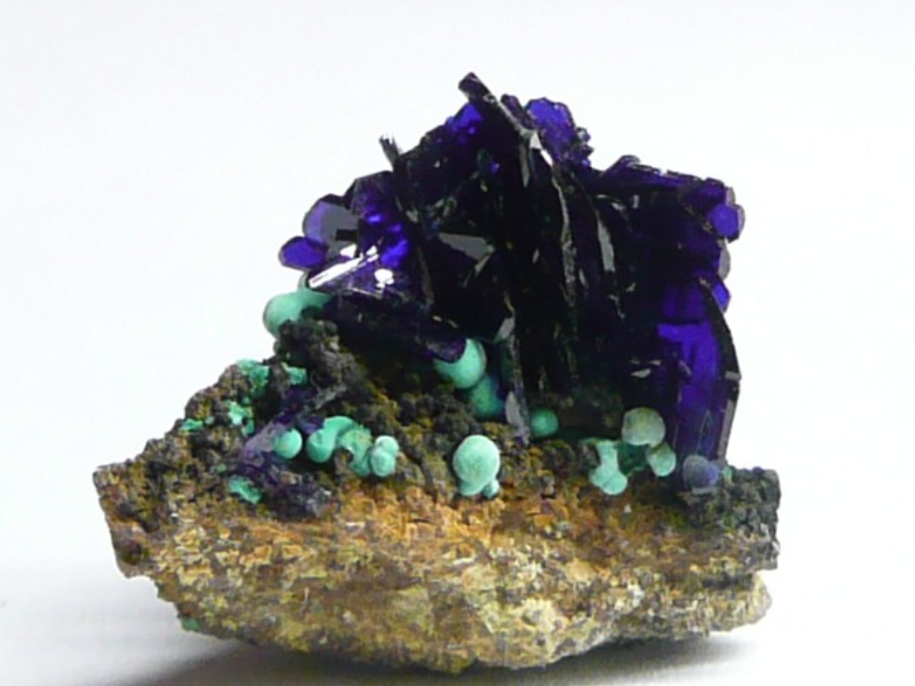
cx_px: 458
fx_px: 740
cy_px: 343
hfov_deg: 63.4
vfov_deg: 49.7
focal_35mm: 28
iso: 200
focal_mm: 4.6
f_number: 3.3
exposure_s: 1/20
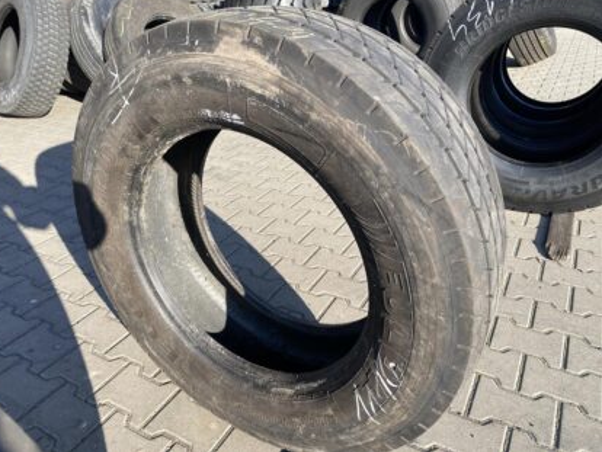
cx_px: 291
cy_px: 219
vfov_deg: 51.4
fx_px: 470
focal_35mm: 27
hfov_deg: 65.3
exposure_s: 1/662
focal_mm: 4.25
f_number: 1.8
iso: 32
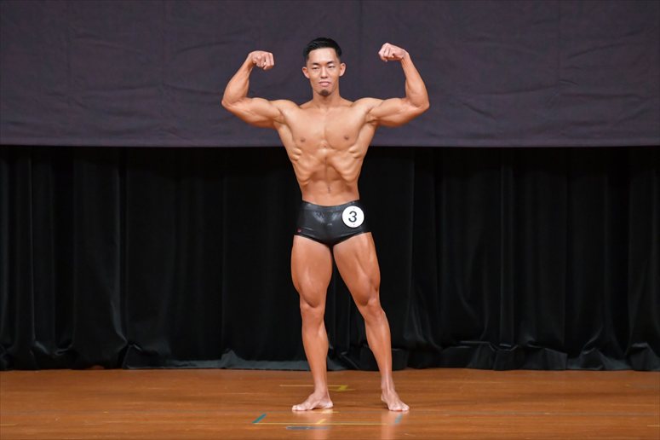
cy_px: 220
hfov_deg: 7.2
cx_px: 330
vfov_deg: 4.8
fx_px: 5223
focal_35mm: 285
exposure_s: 1/400
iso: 5000
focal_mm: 190
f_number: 5.6
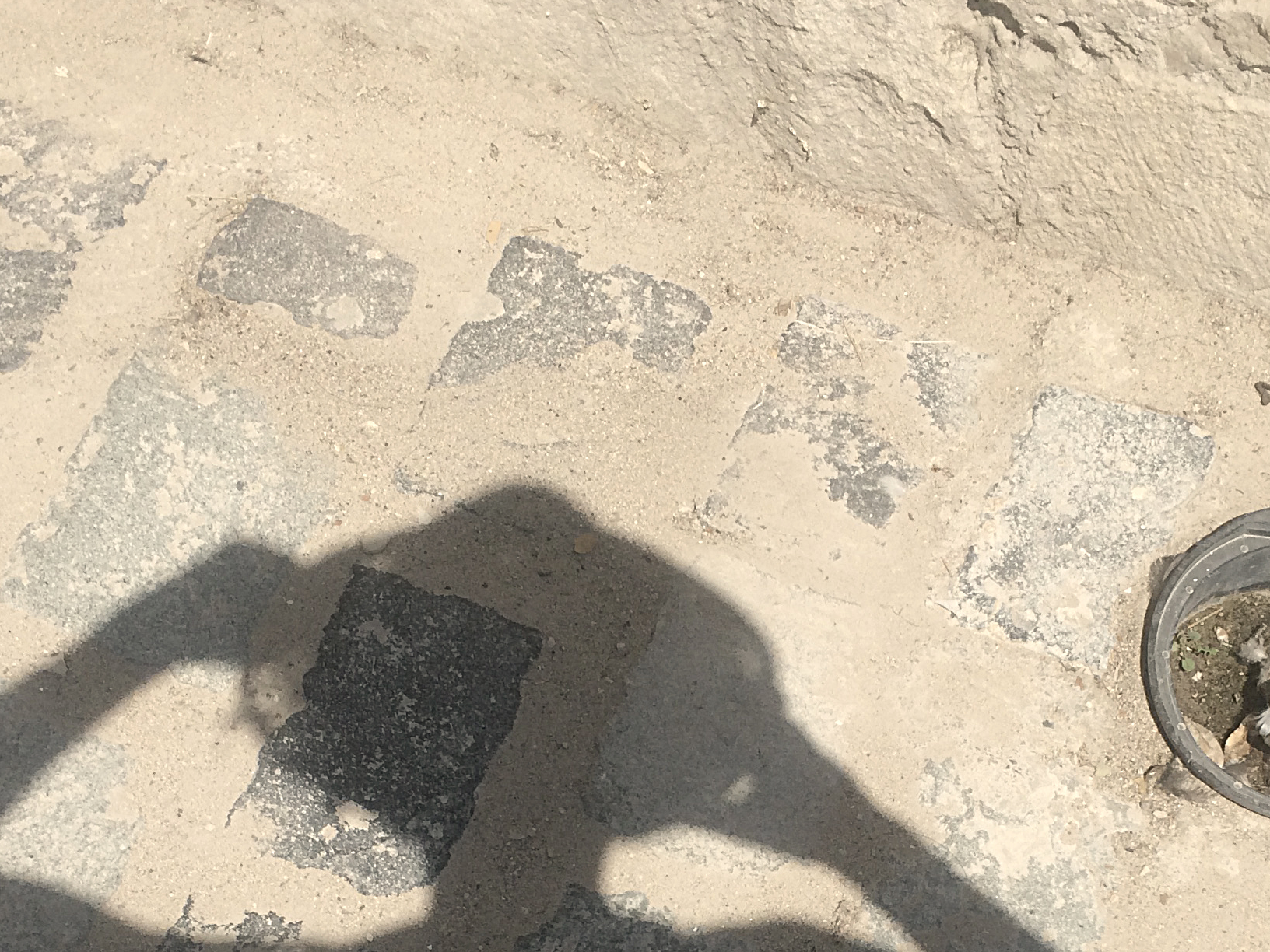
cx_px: 715
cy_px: 905
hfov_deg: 33.2
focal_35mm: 58
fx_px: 2128
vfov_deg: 24.3
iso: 32
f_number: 2.2
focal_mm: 4.15
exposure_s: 1/3731
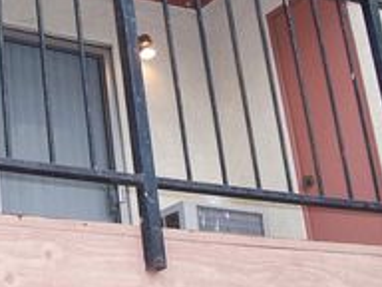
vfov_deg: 14.9
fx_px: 1093
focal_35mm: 99
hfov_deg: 19.8
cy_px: 71
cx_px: 155
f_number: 2.8
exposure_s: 1/180
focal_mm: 6.3
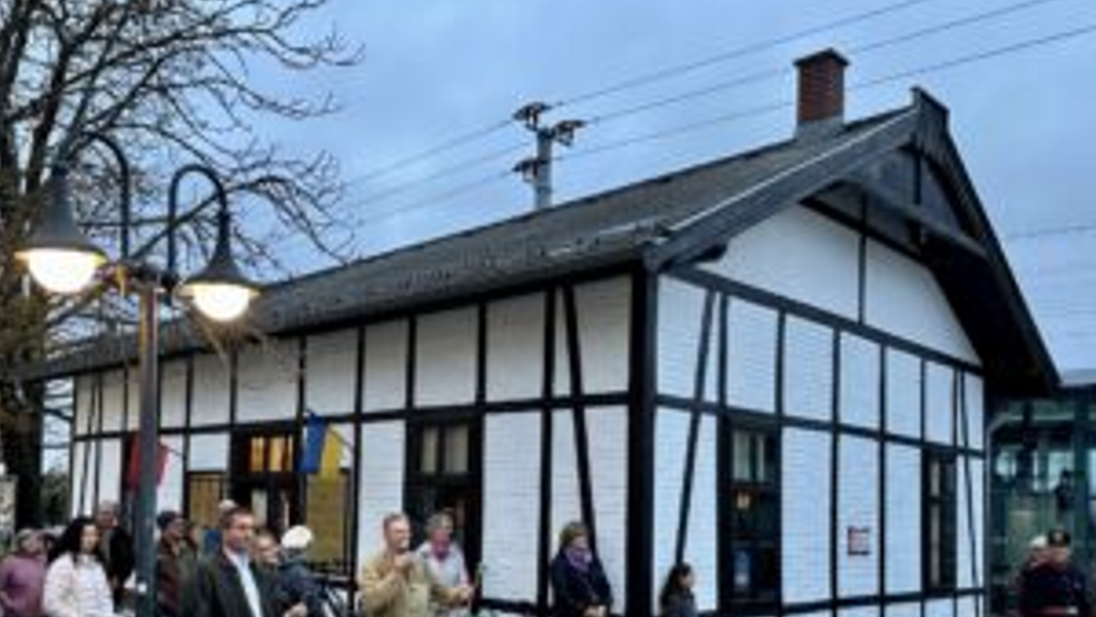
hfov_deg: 59.2
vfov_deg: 34.9
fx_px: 959
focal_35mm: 33
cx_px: 473
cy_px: 464
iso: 125
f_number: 1.78
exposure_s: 1/50
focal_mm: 6.86
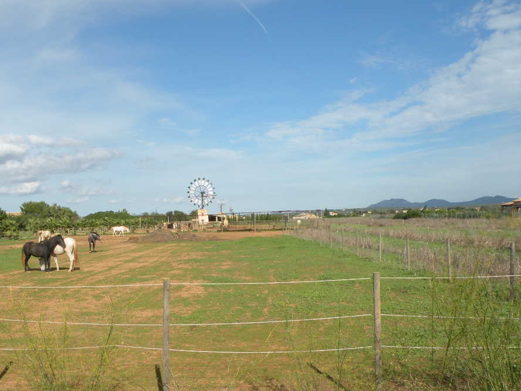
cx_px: 155
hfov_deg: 46.7
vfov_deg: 36.8
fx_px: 587
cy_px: 220
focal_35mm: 39
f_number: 7.1
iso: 64
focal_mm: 4.7
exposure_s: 1/270
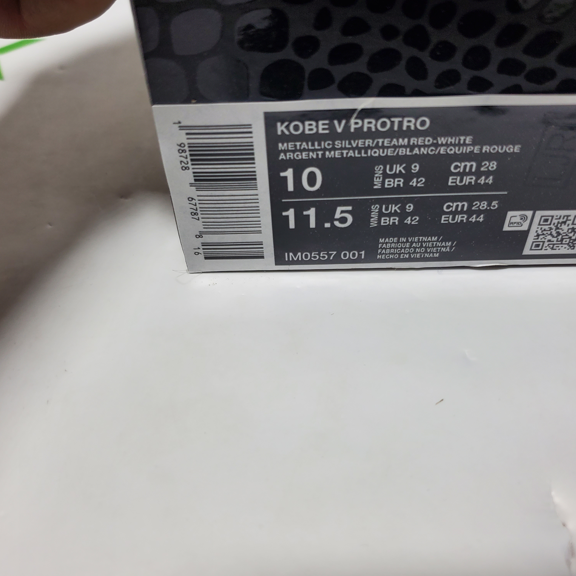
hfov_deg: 52.5
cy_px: 289
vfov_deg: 52.5
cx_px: 310
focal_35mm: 31
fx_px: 584
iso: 50
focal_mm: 4.3
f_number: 1.5
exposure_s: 1/473
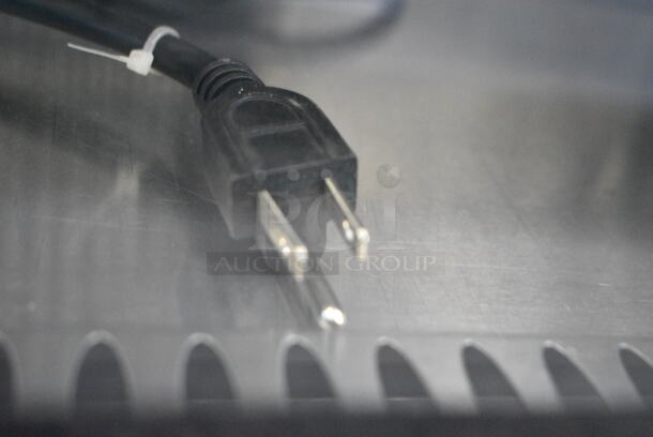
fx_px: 871
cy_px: 218
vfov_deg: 28.1
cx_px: 326
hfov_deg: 41.1
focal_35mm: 48
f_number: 4.5
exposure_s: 1/50
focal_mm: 32
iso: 6400
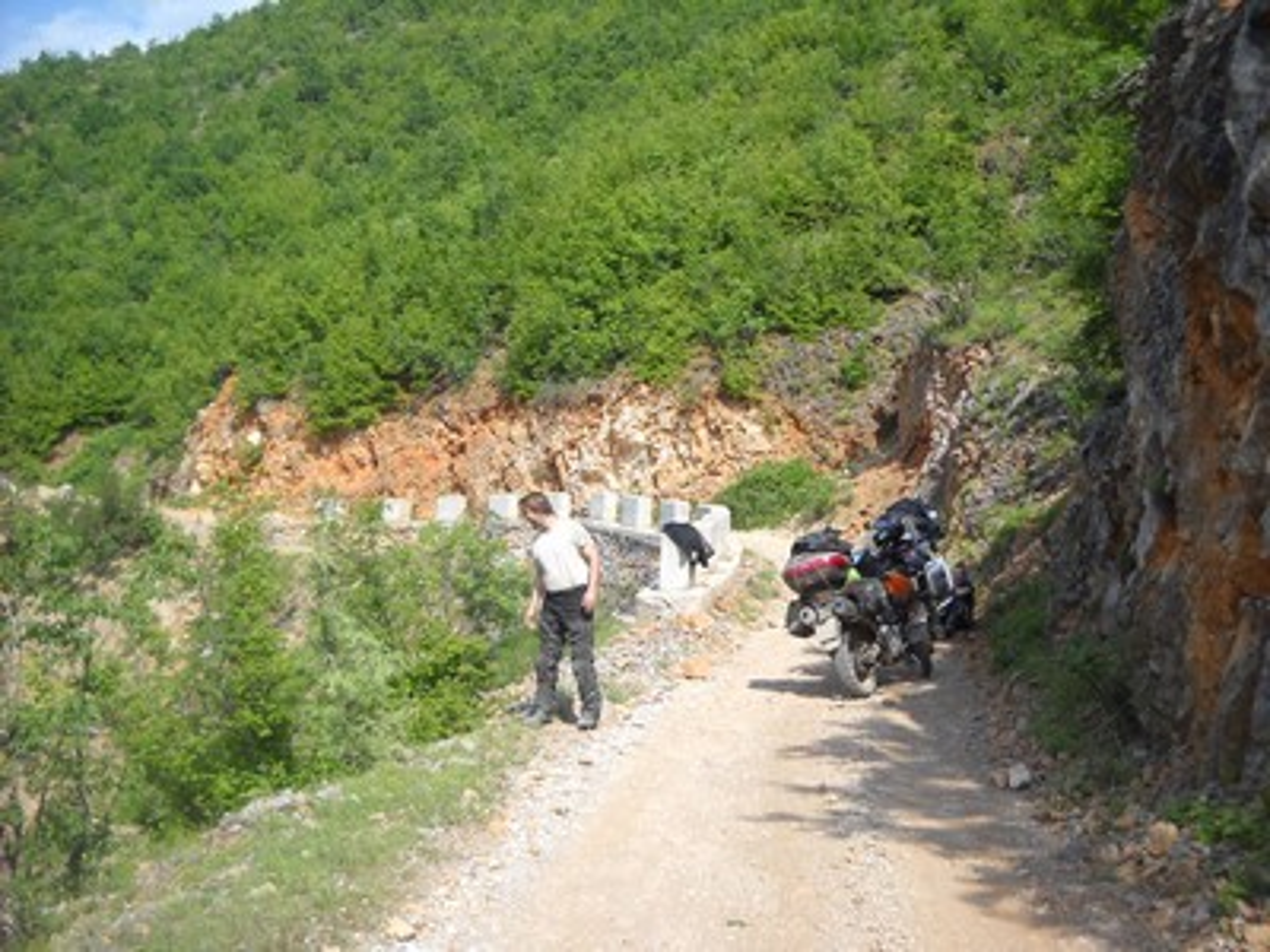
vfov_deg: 35.1
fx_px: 1504
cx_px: 635
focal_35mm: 41
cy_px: 476
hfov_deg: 45.8
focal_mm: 6.72
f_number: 5.5
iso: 64
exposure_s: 1/184
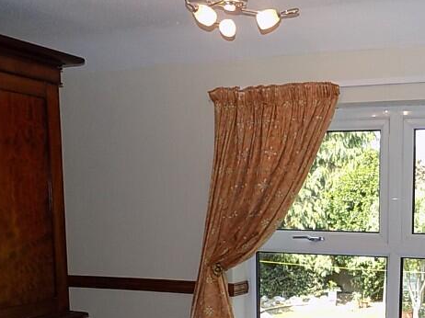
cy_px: 306
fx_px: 626
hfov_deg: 36.1
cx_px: 346
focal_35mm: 51
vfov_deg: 27.2
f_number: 3.1
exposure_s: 1/80
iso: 80
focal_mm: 4
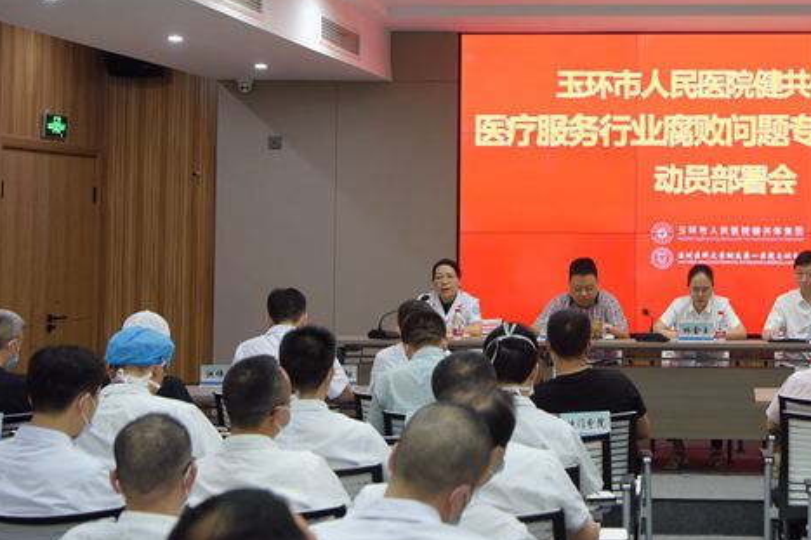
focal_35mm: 72
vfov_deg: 18.8
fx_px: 1621
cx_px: 662
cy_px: 164
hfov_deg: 27.5
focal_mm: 42
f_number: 4
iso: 800
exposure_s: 1/60
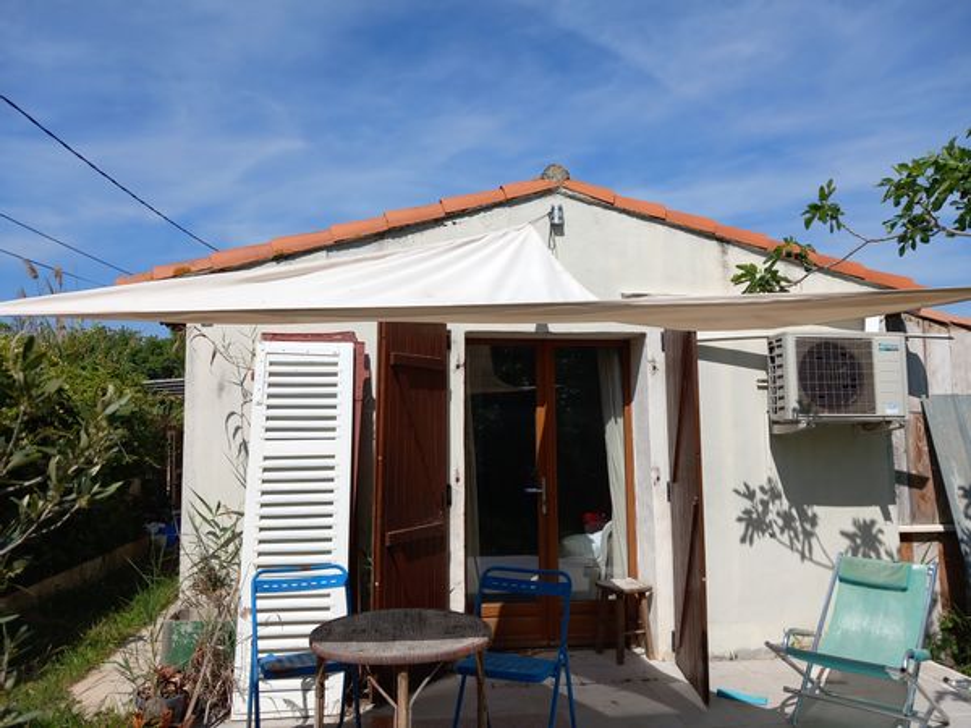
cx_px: 486
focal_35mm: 27
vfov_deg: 51.4
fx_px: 757
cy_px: 364
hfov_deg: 65.3
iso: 20
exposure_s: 1/1052
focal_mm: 4
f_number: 1.8
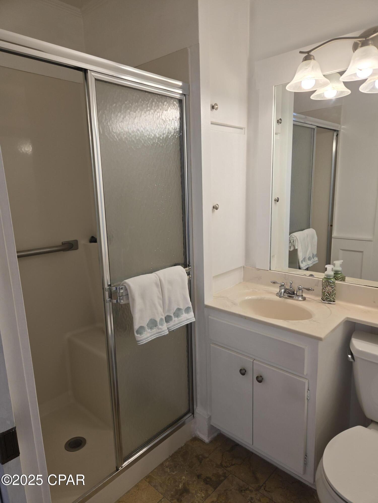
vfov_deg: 73.9
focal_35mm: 23
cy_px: 252
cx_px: 189
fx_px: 335
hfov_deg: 58.9
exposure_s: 1/120
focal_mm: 5.4
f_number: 1.8
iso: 40
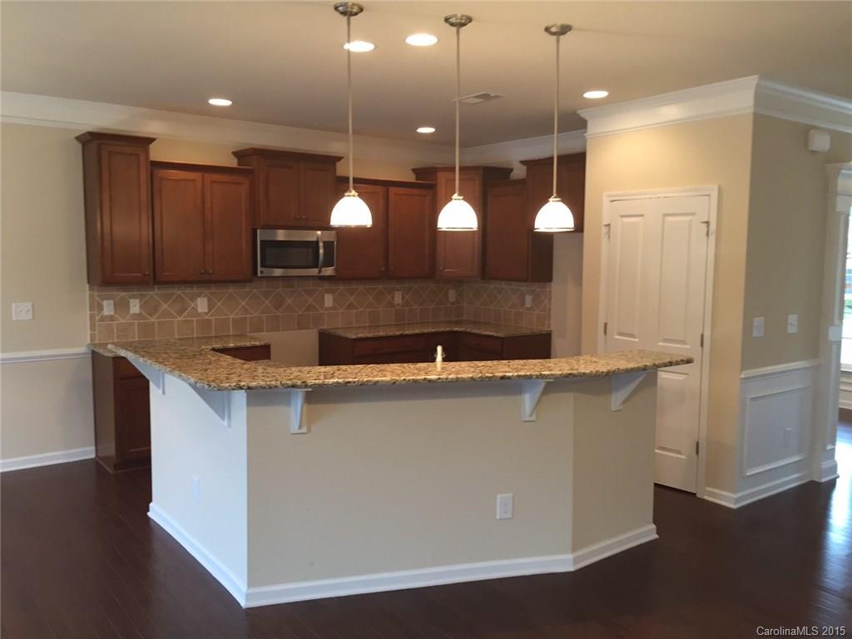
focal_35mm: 29
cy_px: 320
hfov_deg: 61.7
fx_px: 714
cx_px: 426
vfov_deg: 48.2
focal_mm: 4.15
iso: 125
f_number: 2.2
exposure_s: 1/30
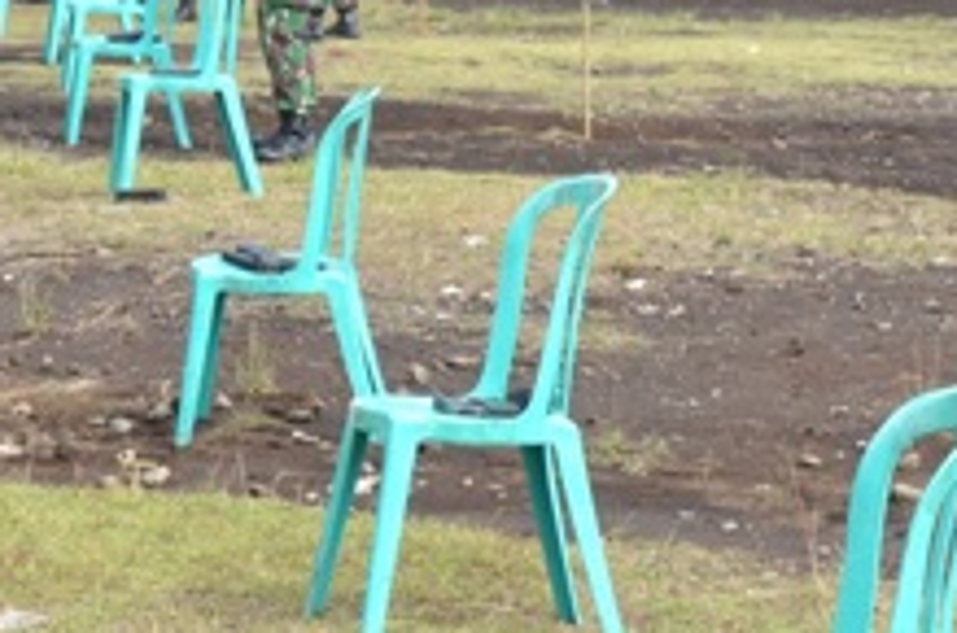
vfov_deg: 7.1
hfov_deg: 10.6
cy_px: -26
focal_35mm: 192
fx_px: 5088
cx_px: -52
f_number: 7.1
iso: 180
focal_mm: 35
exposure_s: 1/160
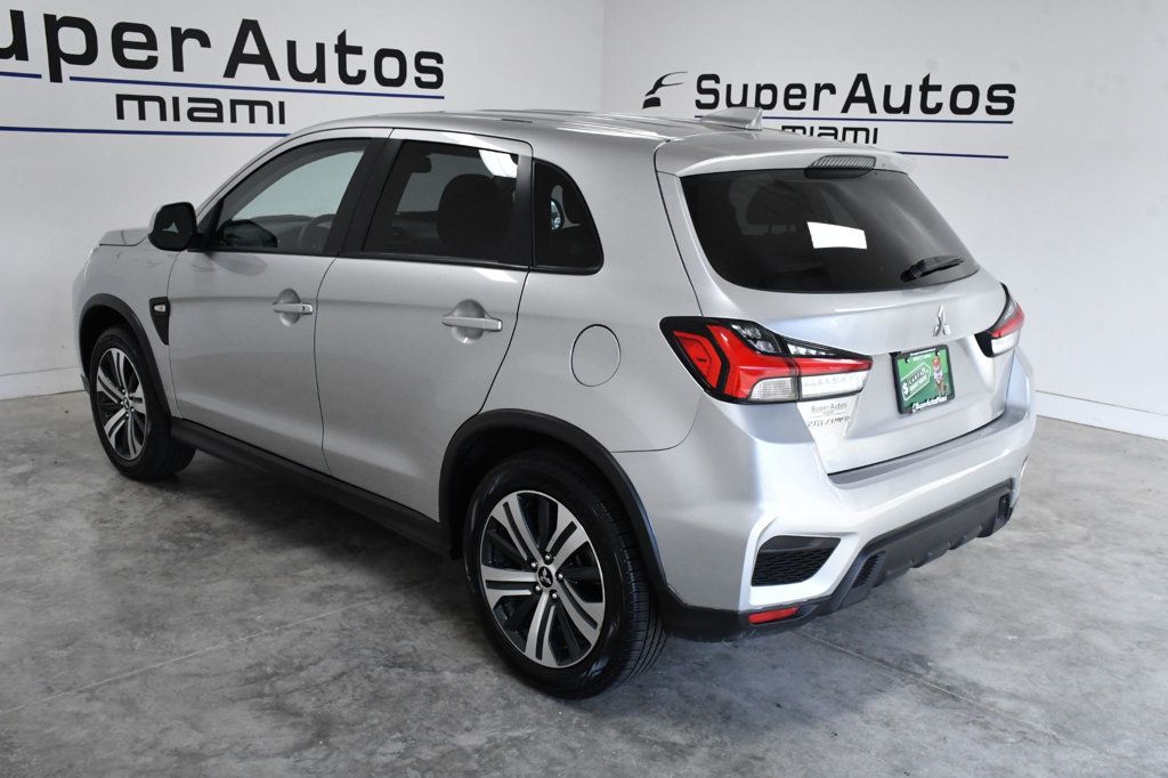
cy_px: 389
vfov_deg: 38.9
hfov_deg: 55.8
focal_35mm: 34
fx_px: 1103
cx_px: 584
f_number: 10
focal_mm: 23
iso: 2500
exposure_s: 1/400
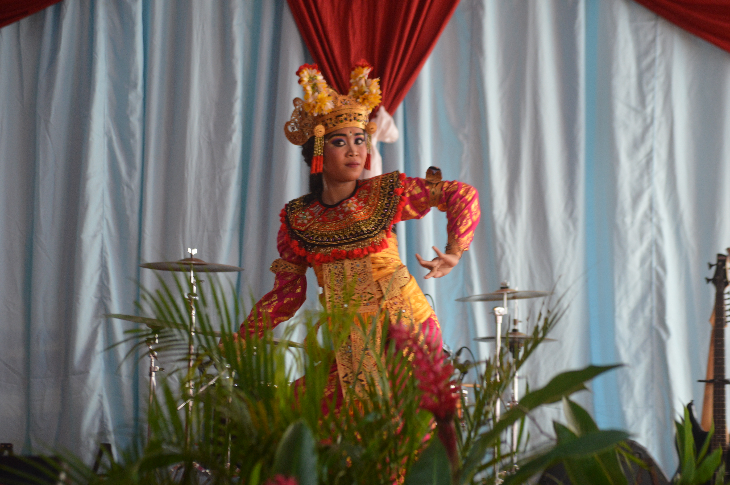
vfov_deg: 11.4
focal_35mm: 120
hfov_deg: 17.1
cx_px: 365
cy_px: 242
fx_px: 2431
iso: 640
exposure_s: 1/60
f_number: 4.2
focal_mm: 80
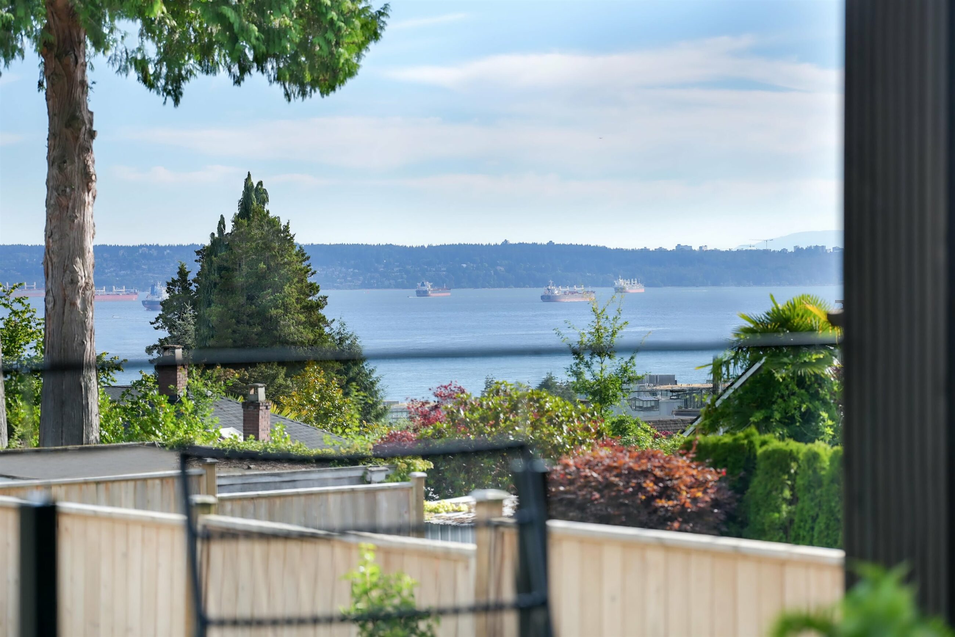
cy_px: 318
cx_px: 478
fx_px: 2787
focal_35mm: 105
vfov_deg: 13.1
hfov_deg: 19.4
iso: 200
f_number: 3.2
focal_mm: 105
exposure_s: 1/8000
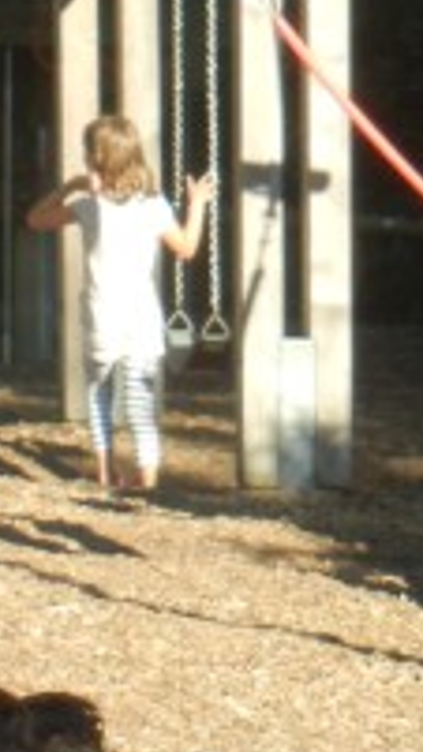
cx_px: -284
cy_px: -449
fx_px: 8458
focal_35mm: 424
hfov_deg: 2.9
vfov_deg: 5.0
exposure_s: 1/225
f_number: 4.5
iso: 160
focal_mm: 18.3
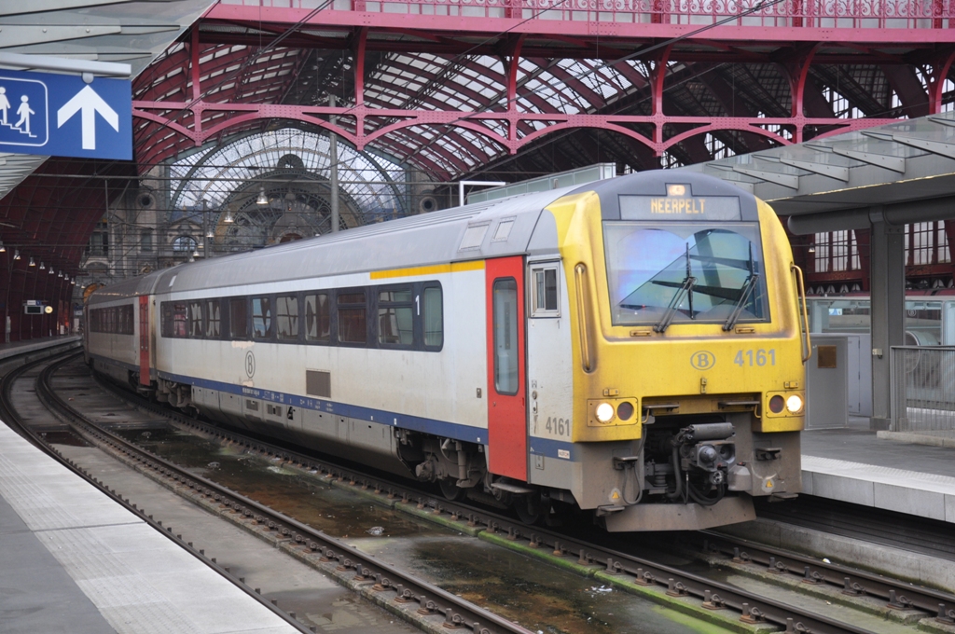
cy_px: 317
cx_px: 478
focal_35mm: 51
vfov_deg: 26.4
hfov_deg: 38.9
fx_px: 1351
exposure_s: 1/60
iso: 500
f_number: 4.2
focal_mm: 34
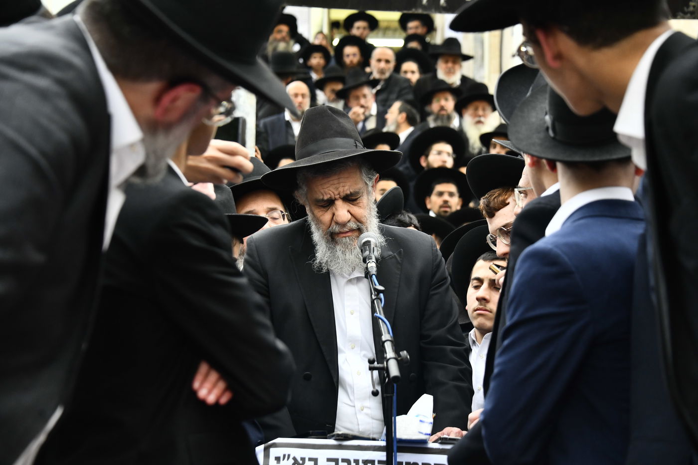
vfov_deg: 16.1
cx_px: 349
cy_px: 232
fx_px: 1648
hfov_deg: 23.9
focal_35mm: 85
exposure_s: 1/200
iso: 1000
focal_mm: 85
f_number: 5.6
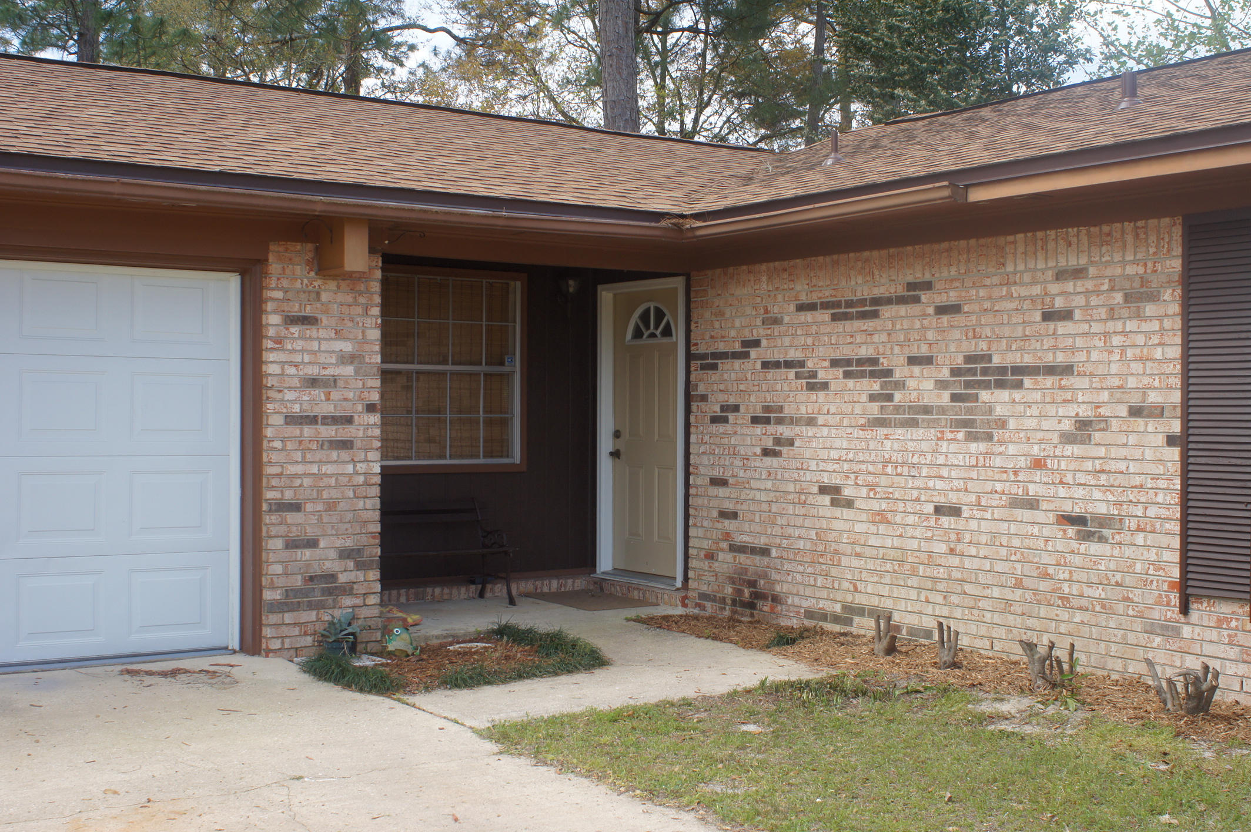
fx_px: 1459
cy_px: 416
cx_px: 626
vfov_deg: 31.9
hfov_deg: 46.4
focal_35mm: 42
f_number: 9
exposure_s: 1/100
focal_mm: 28
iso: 200
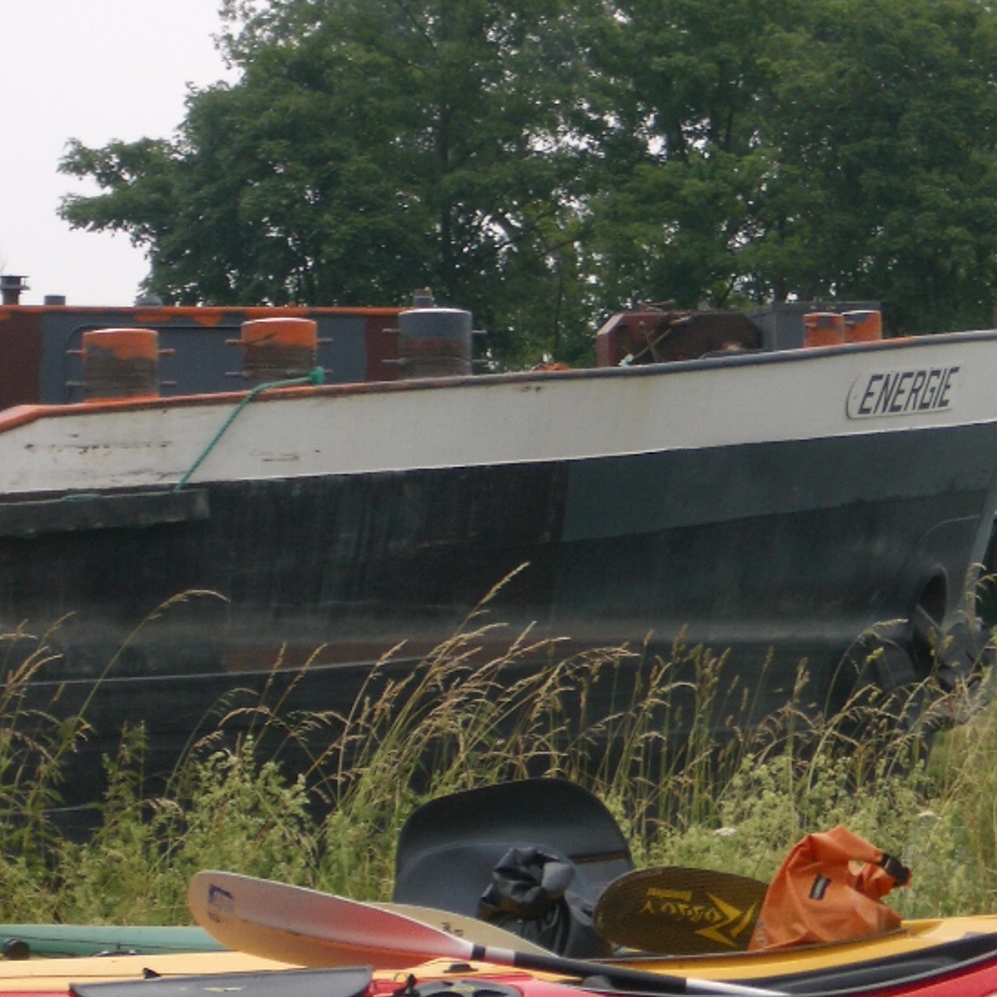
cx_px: 425
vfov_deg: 12.0
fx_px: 4725
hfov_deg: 12.0
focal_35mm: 145
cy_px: 459
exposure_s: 1/125
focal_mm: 14.6
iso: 50
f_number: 4.4
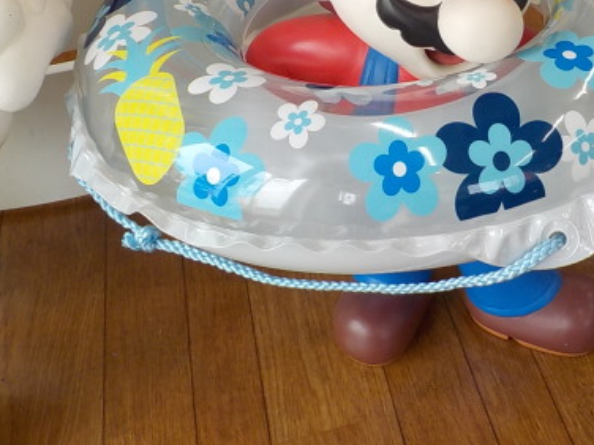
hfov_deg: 36.6
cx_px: 450
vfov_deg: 27.8
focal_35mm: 51
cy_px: 74
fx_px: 875
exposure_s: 1/160
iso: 125
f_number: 3.3
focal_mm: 4.1
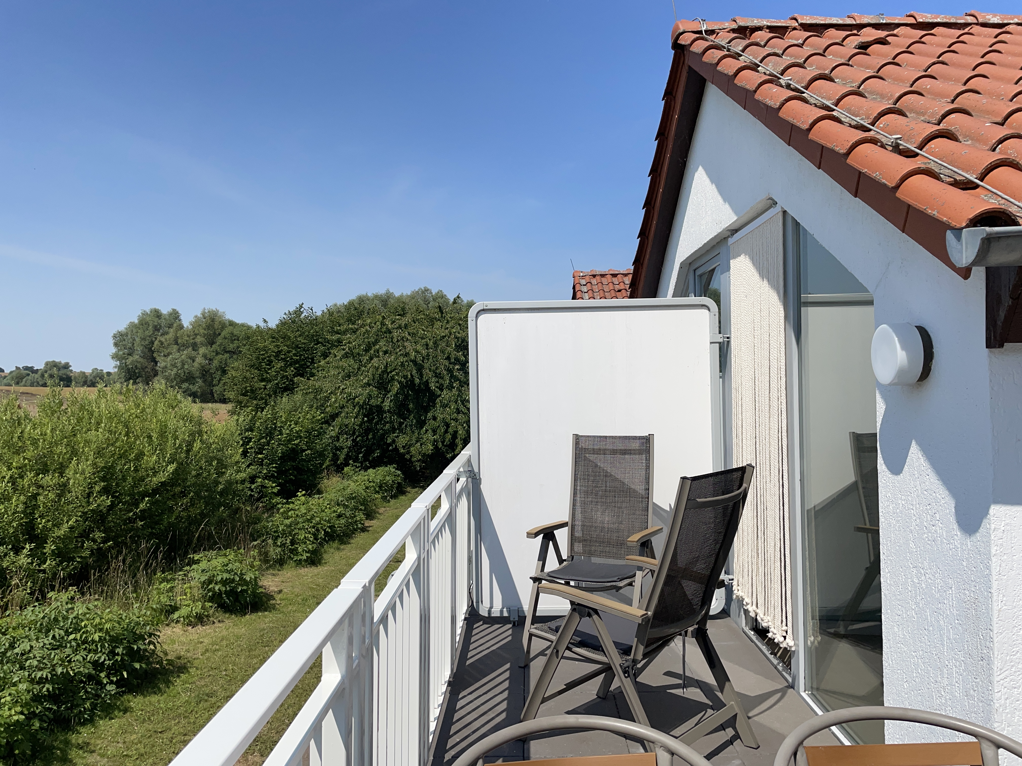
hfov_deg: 67.3
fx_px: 768
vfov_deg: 53.1
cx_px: 511
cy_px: 383
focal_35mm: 26
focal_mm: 4.2
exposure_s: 1/6494
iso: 32
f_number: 1.6
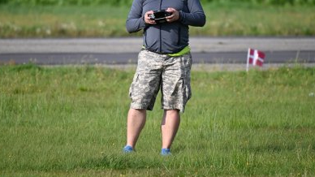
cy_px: 63
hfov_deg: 4.0
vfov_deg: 2.3
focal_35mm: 537
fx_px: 4484
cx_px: 152
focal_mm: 400
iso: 320
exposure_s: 1/1250
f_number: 6.3
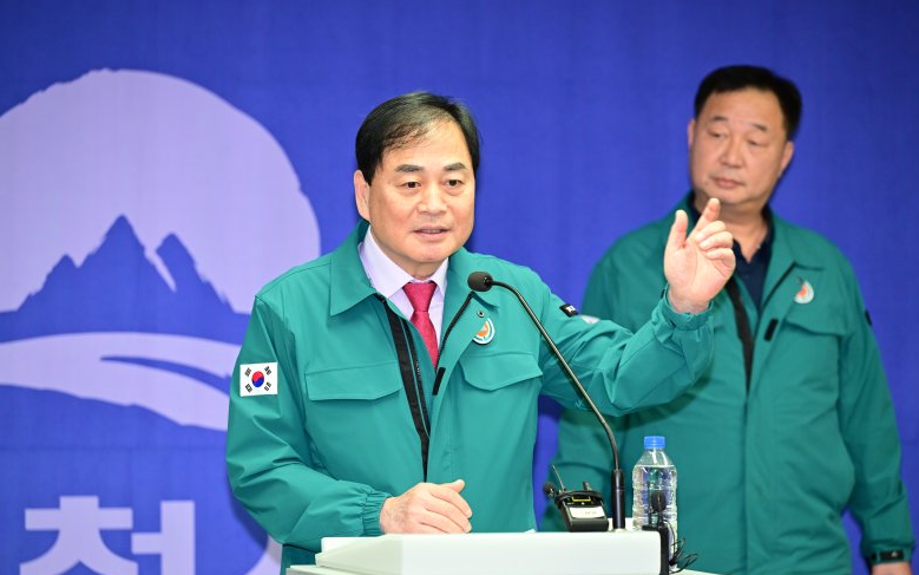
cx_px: 460
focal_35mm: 178
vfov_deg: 7.4
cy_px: 297
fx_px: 4458
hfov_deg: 11.8
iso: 1600
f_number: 3.5
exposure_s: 1/125
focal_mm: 170
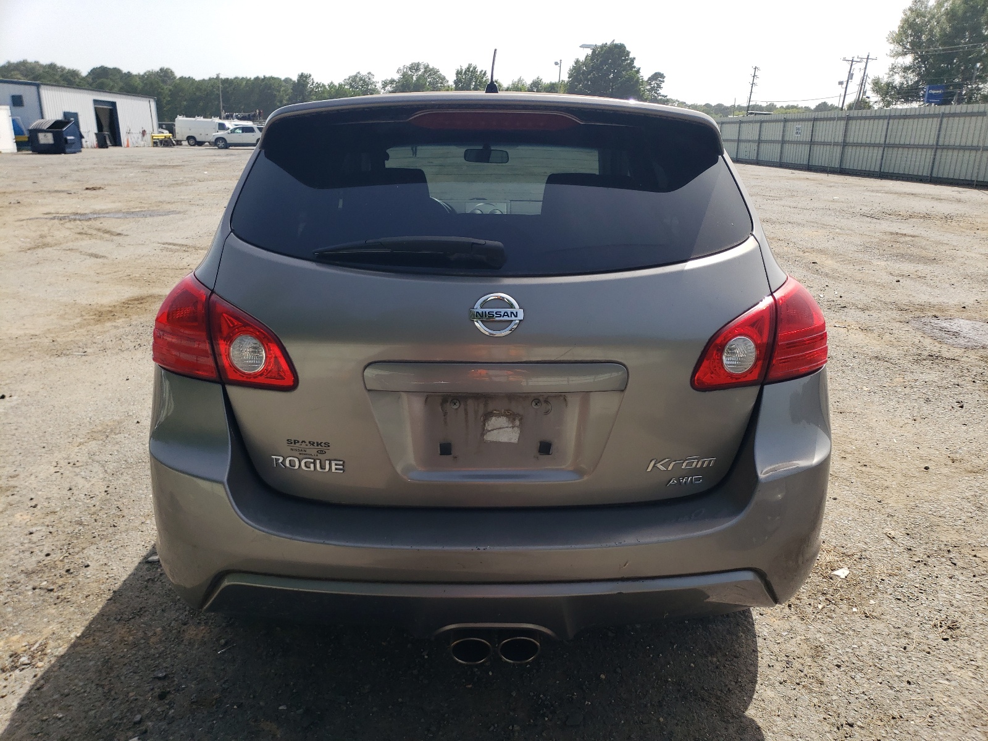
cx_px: 494
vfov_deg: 53.1
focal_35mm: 26
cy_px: 370
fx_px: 742
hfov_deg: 67.3
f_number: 1.5
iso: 50
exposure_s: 1/2500
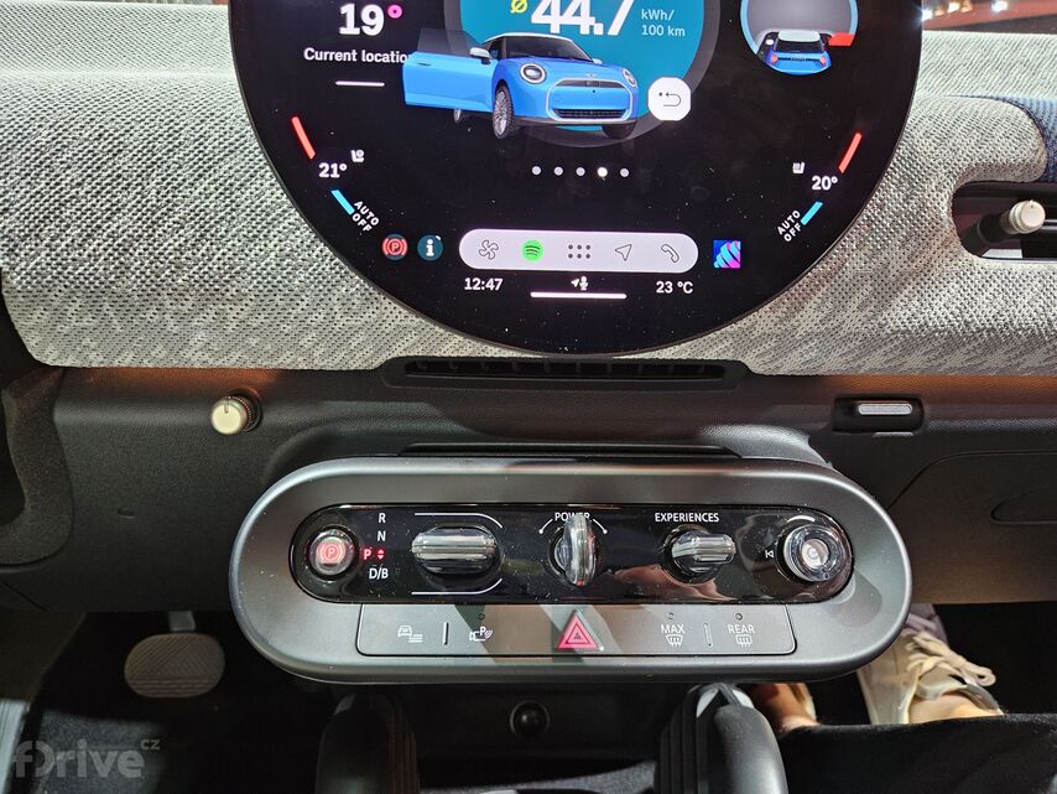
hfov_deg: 73.9
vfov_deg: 58.9
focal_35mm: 23
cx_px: 528
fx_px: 703
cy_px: 397
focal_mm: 5.4
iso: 500
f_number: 1.8
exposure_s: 1/28
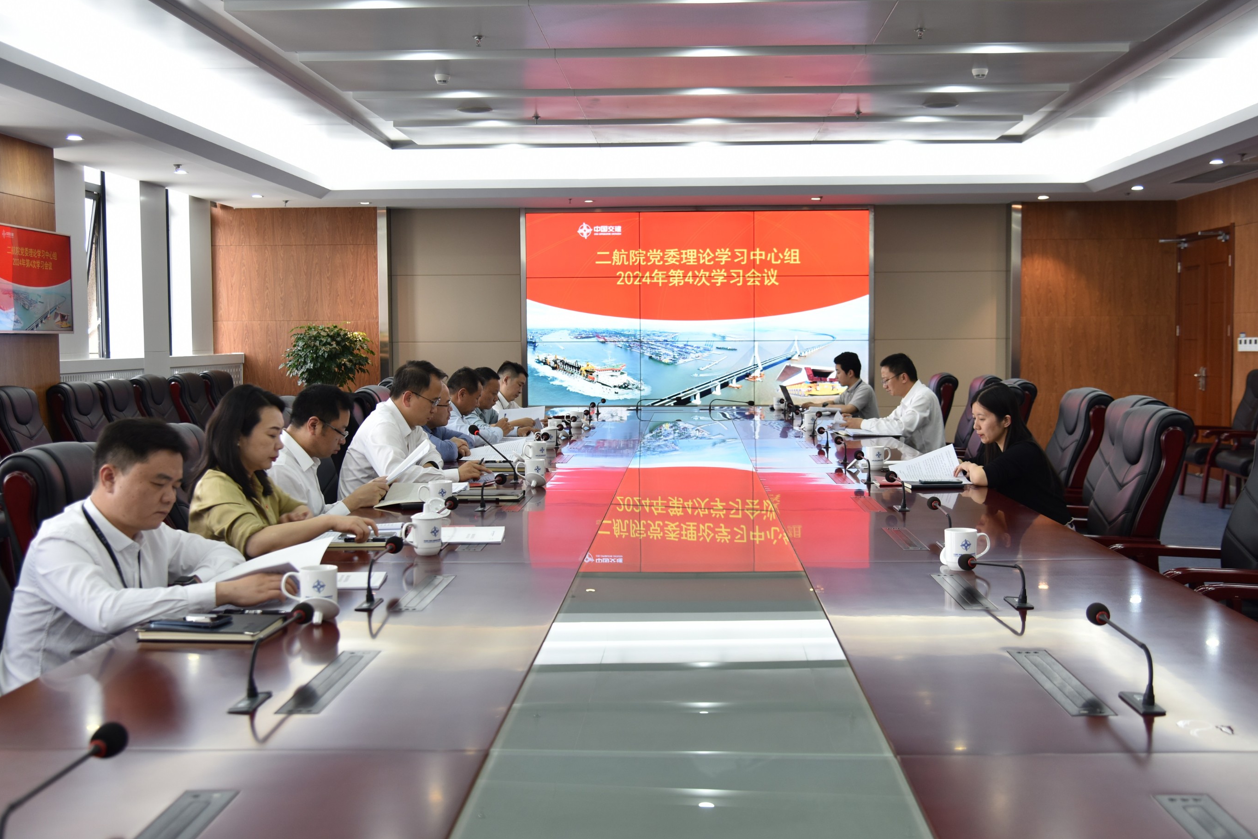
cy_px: 421
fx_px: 1363
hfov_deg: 49.6
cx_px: 628
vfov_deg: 34.2
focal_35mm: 39
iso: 400
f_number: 4
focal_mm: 38
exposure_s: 1/50
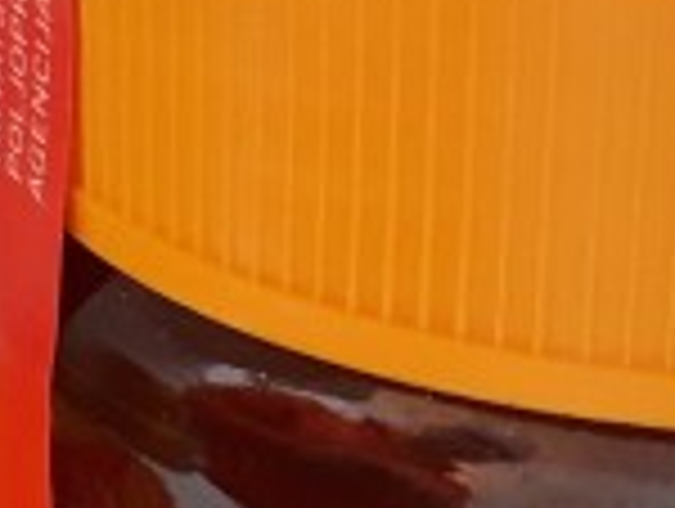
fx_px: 3164
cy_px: 874
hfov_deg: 12.2
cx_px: 243
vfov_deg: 8.9
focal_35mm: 162
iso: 250
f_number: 1.7
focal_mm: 3.71
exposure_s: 1/25
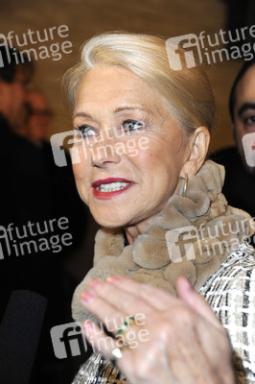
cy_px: 192
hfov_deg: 15.2
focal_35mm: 90
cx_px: 128
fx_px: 958
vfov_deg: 22.6
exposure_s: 1/160
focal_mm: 90
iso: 1250
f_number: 5.6
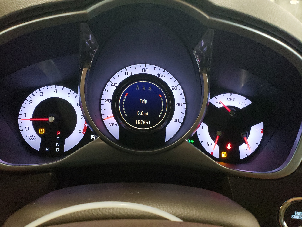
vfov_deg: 53.1
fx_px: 227
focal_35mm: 26
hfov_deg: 67.3
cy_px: 114
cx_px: 151
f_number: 1.5
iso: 661
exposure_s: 1/24
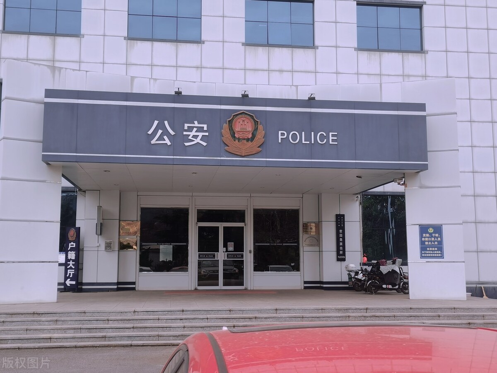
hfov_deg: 47.9
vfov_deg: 36.8
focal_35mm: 39
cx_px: 248
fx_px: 560
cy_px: 186
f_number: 1.8
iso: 50
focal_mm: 5.58
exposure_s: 1/200
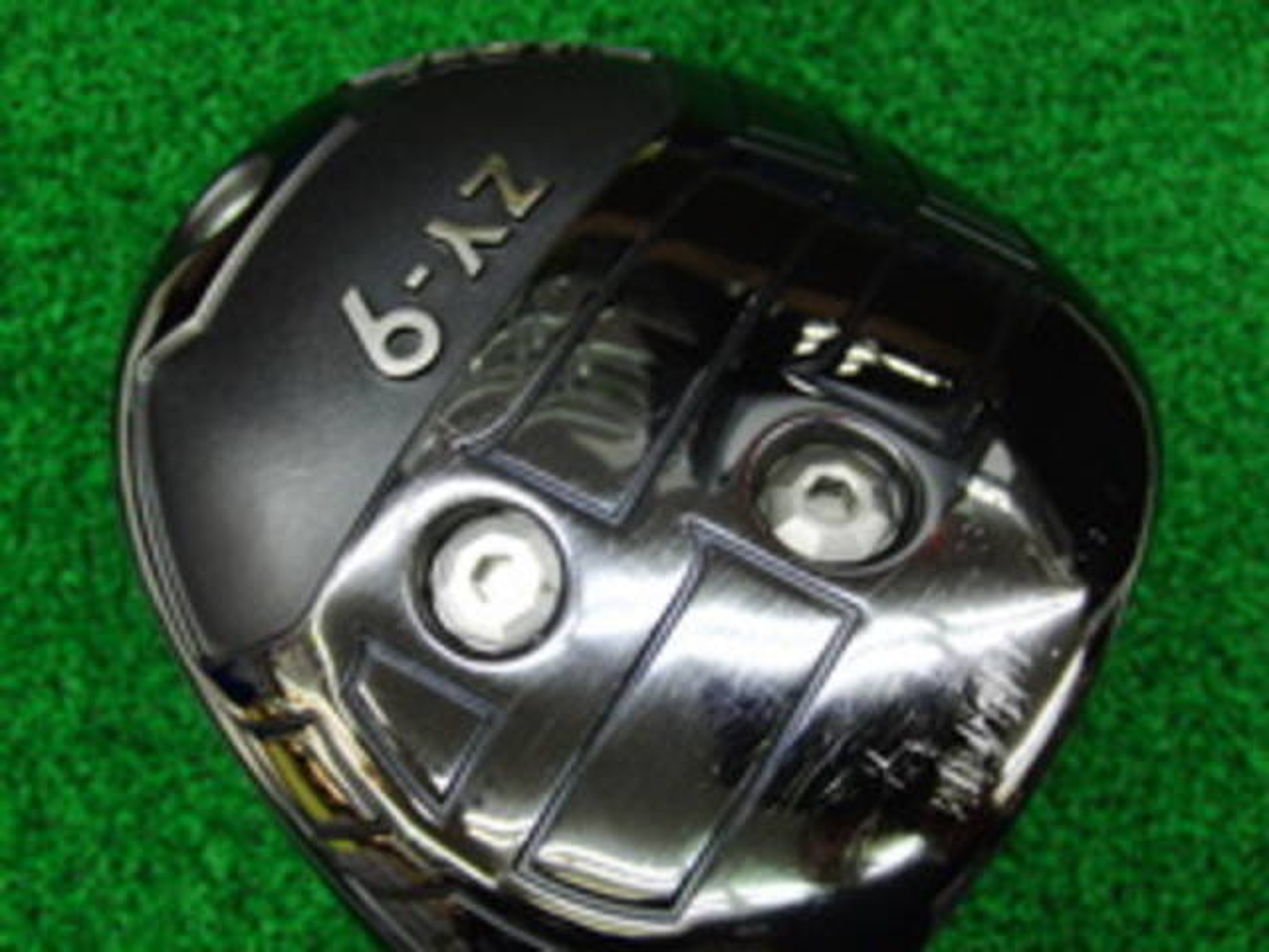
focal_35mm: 37
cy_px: 476
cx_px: 634
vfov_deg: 38.7
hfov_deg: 50.1
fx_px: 1356
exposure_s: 1/40
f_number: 3.6
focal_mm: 6.42
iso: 400
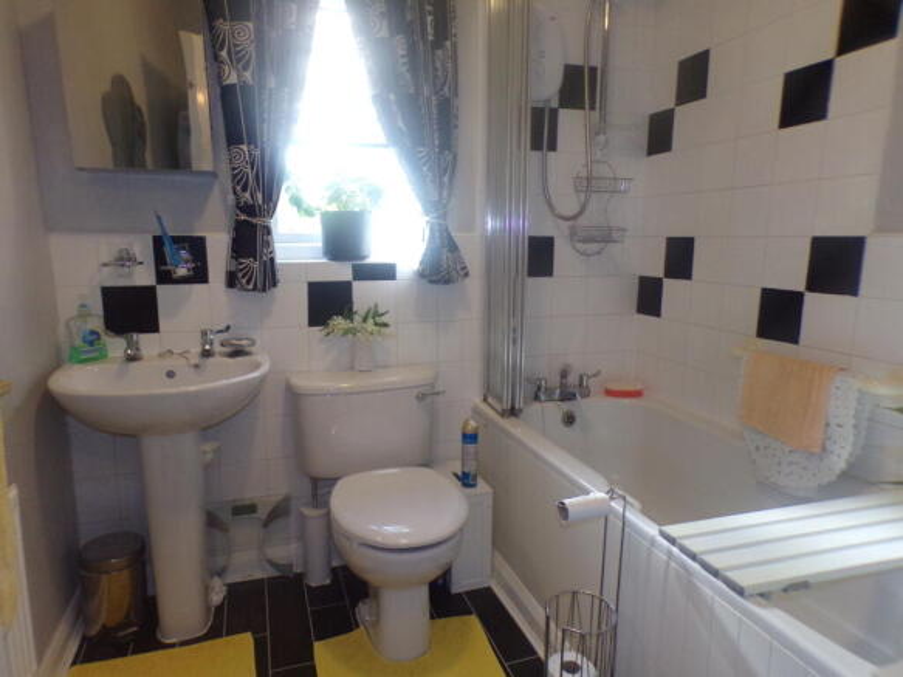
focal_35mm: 24
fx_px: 626
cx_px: 452
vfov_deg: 56.8
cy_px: 338
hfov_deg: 71.6
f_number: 3
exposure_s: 1/34
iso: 200
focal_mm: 4.3
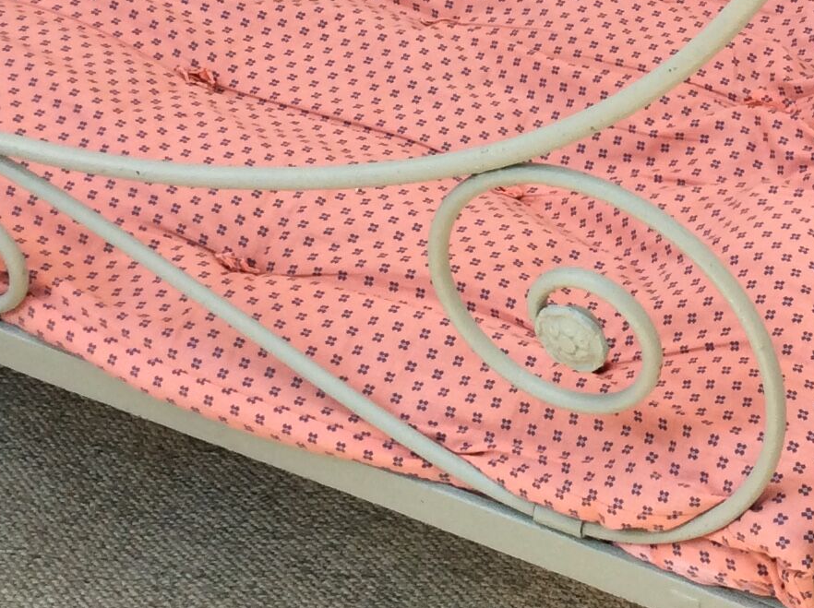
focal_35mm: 94
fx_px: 2207
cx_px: 724
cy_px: -73
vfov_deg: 15.3
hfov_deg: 20.5
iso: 32
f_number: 2.4
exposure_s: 1/267
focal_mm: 3.3
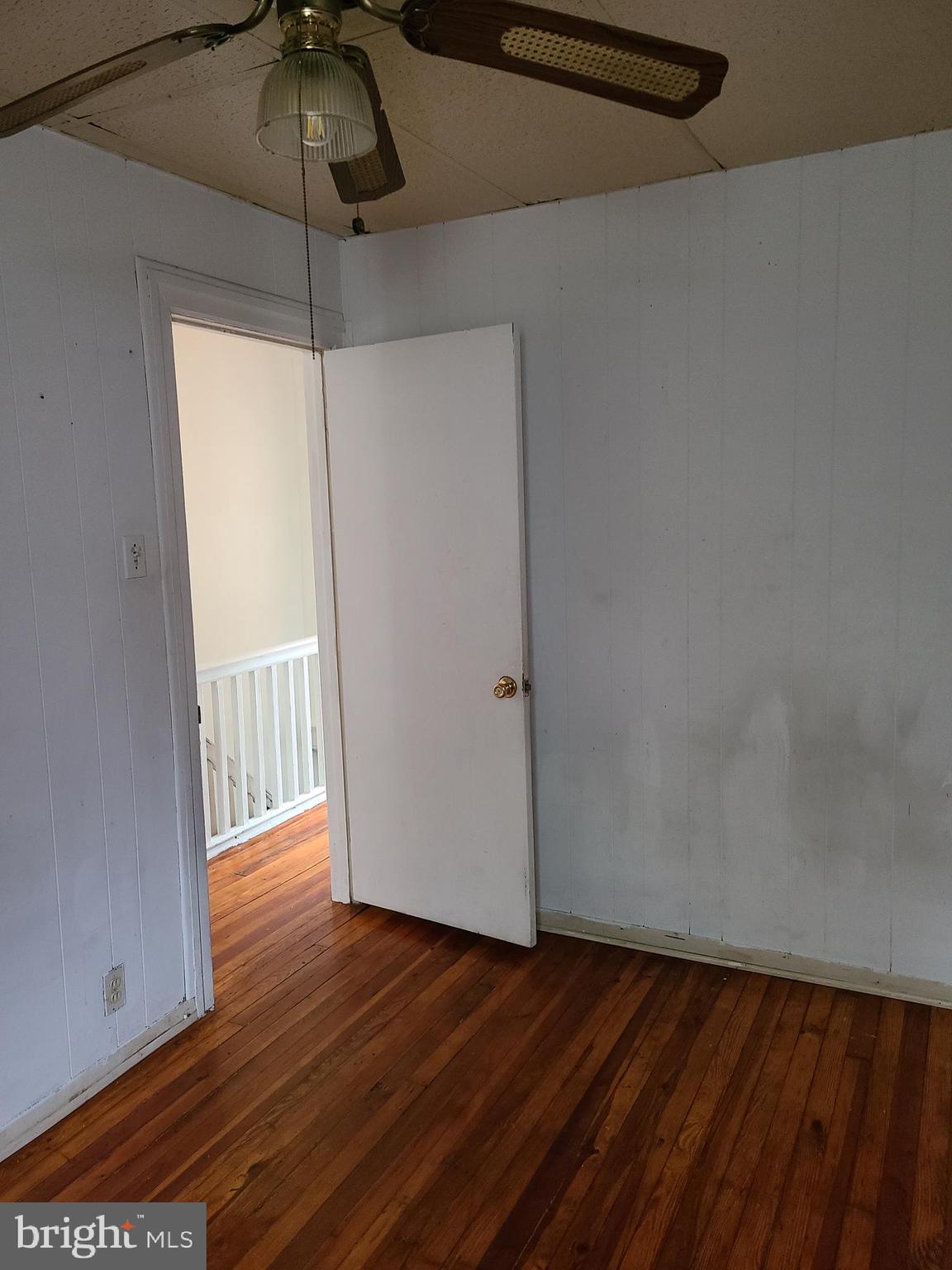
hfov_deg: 53.1
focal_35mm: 26
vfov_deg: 67.3
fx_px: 953
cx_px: 476
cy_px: 635
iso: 640
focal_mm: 5.4
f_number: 1.8
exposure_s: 1/30
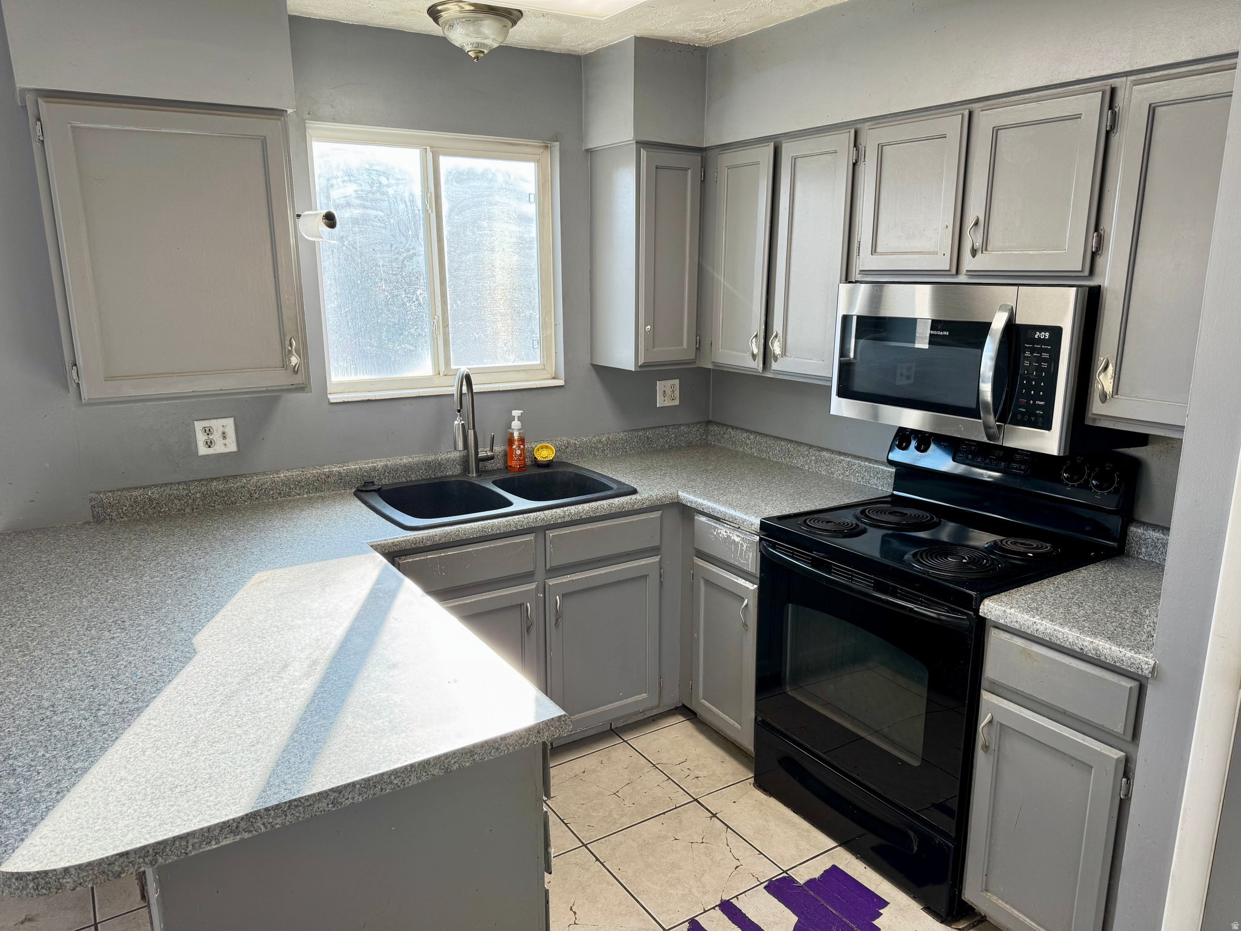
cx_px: 620
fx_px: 860
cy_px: 466
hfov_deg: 71.6
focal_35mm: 24
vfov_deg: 56.8
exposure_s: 1/152
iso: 80
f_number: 1.78
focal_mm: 6.76
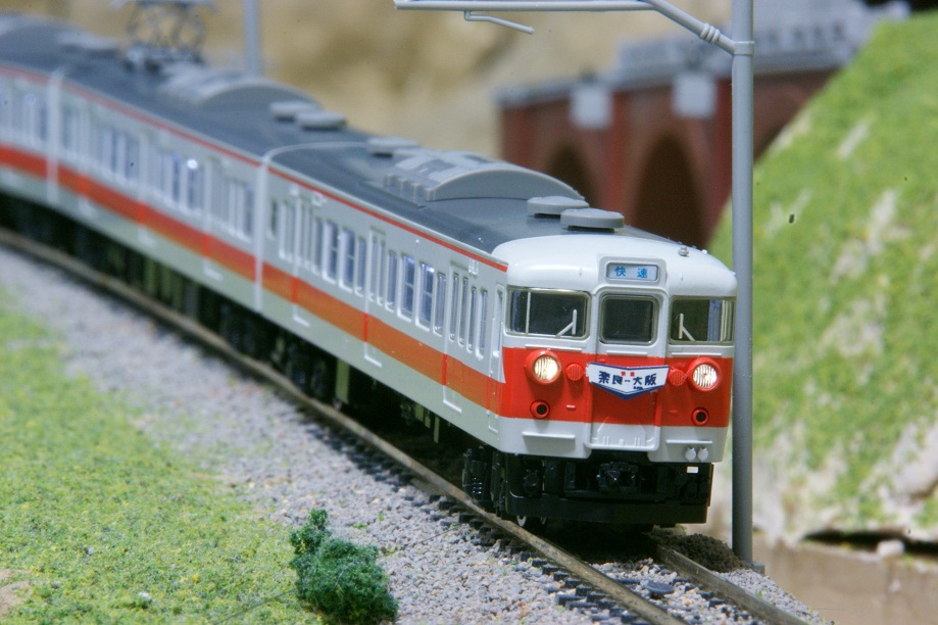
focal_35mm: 450
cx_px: 469
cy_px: 312
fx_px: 11720
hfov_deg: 4.6
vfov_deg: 3.1
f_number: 40
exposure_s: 10
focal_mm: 300
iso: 400
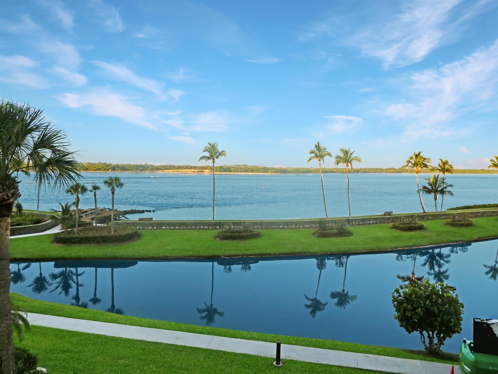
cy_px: 187
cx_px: 249
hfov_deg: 71.6
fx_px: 345
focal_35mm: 24
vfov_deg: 56.8
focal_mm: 4.3
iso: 80
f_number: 3.3
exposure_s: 1/400
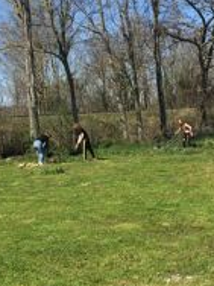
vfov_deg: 29.4
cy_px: 147
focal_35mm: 66
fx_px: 544
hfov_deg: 21.9
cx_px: 178
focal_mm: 4.15
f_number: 2.2
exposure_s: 1/1883
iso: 32
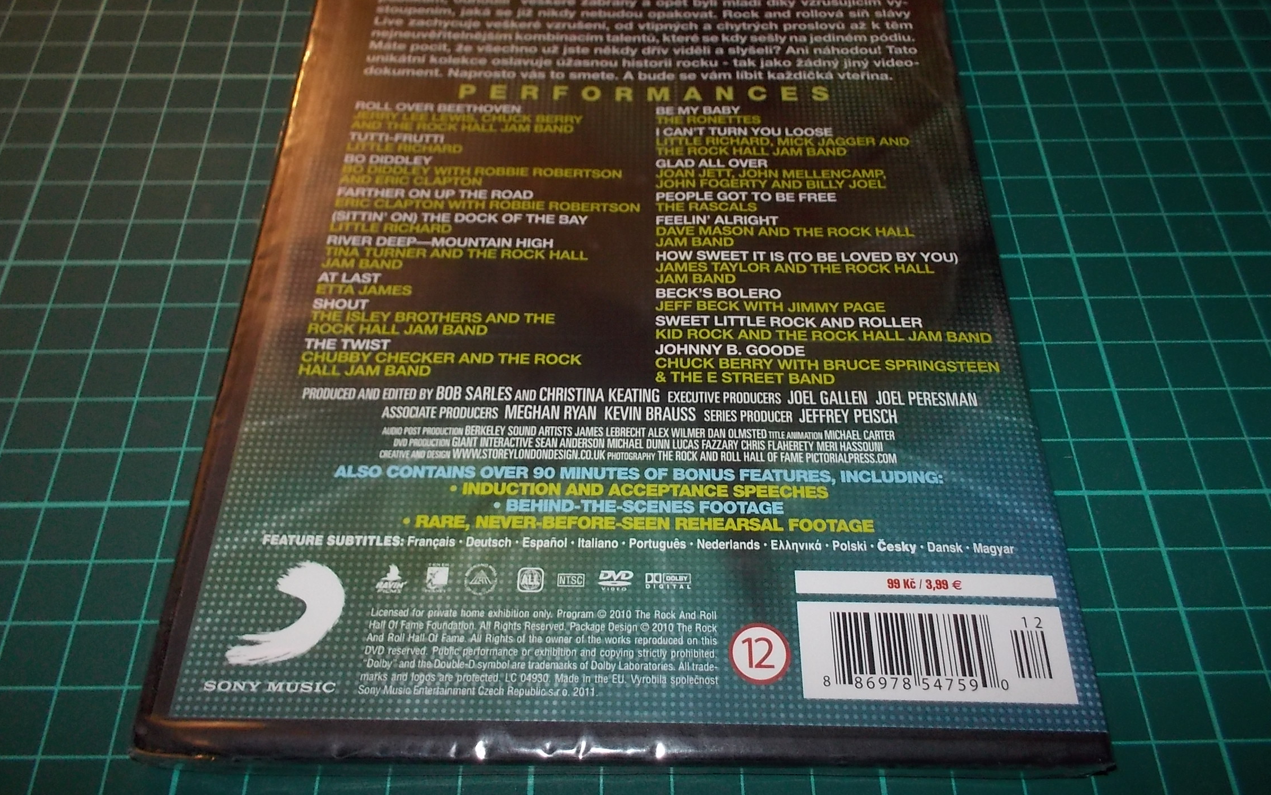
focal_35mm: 31
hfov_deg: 61.2
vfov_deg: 40.5
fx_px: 1074
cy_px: 329
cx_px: 638
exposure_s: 1/30
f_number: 3.3
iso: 200
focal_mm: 4.1
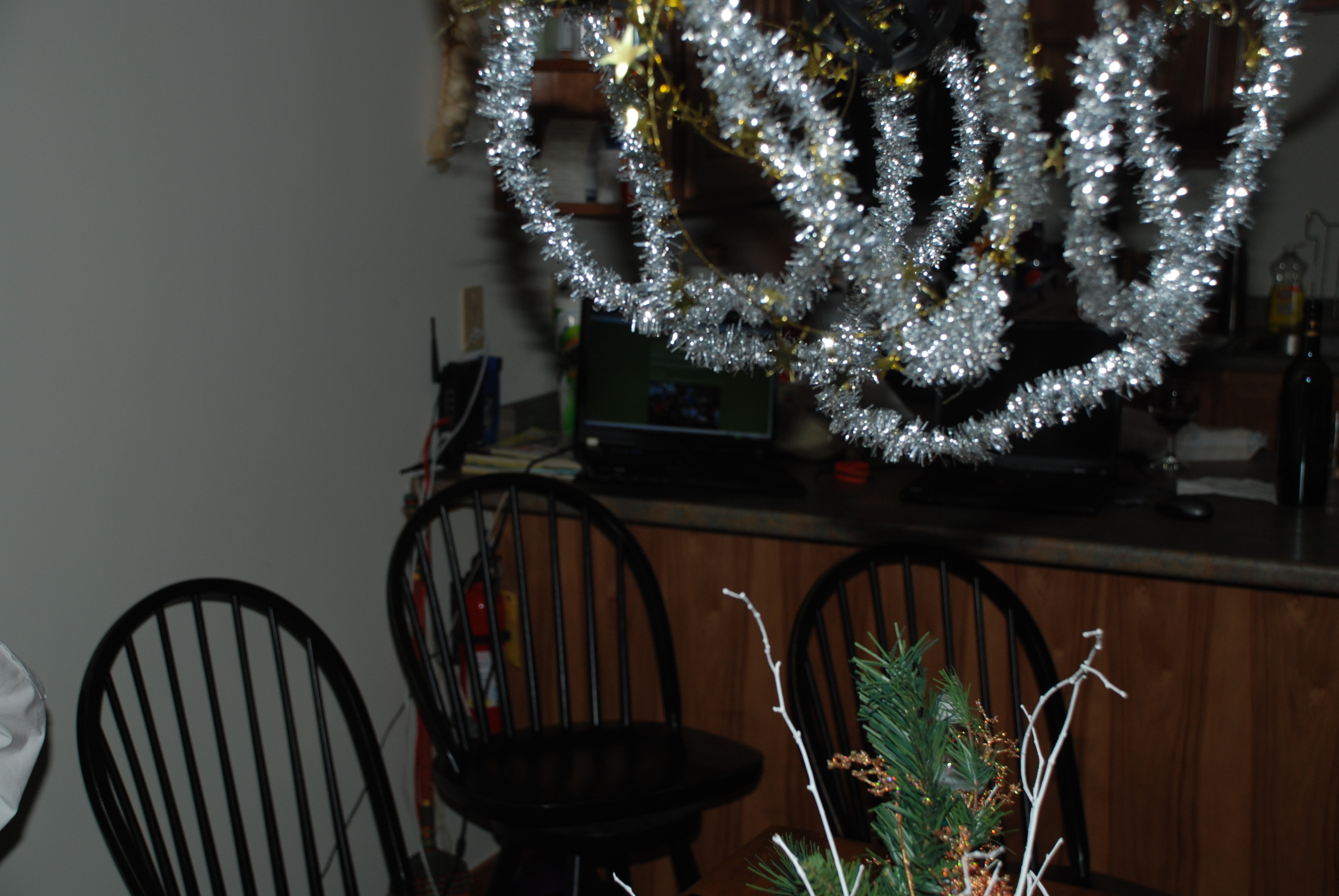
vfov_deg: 25.8
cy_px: 448
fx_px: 1955
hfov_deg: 37.8
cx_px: 670
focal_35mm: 52
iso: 200
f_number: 5.6
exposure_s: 1/60
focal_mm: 35
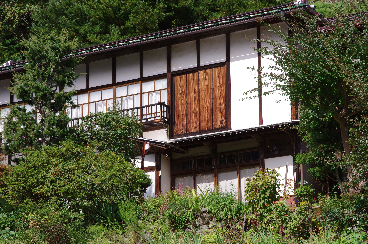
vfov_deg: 13.0
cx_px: 184
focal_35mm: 105
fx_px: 1071
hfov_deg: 19.5
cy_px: 122
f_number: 11
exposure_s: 1/100
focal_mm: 70
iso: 100
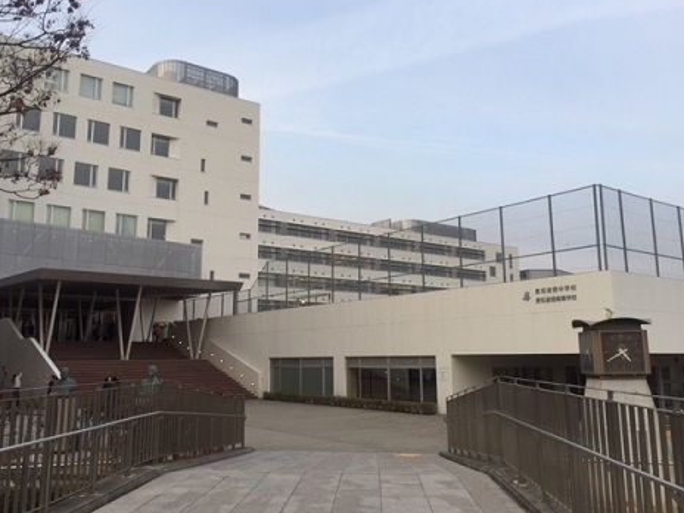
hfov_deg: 56.8
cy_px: 242
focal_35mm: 32
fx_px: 632
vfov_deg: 44.1
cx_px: 317
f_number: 2.2
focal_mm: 4.15
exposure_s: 1/314
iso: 32
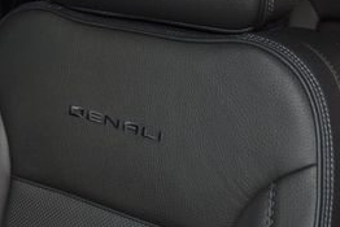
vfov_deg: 20.4
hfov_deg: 30.3
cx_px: 123
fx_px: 624
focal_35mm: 66
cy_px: 50
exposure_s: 1/100
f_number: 3.5
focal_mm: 18
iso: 1400
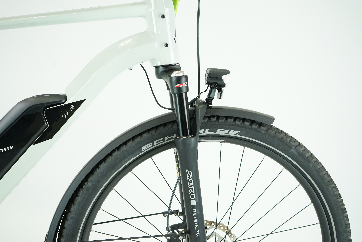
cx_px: 181
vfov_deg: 33.4
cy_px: 121
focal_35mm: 40
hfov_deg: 48.5
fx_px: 402
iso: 2500
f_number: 5.6
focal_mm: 40
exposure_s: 1/200
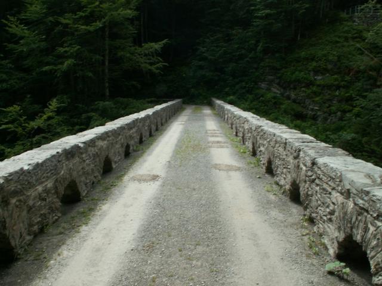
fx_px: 386
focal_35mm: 35
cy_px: 143
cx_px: 191
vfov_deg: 40.7
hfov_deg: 52.6
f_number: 8
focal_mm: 5.86
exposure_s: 1/50
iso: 50
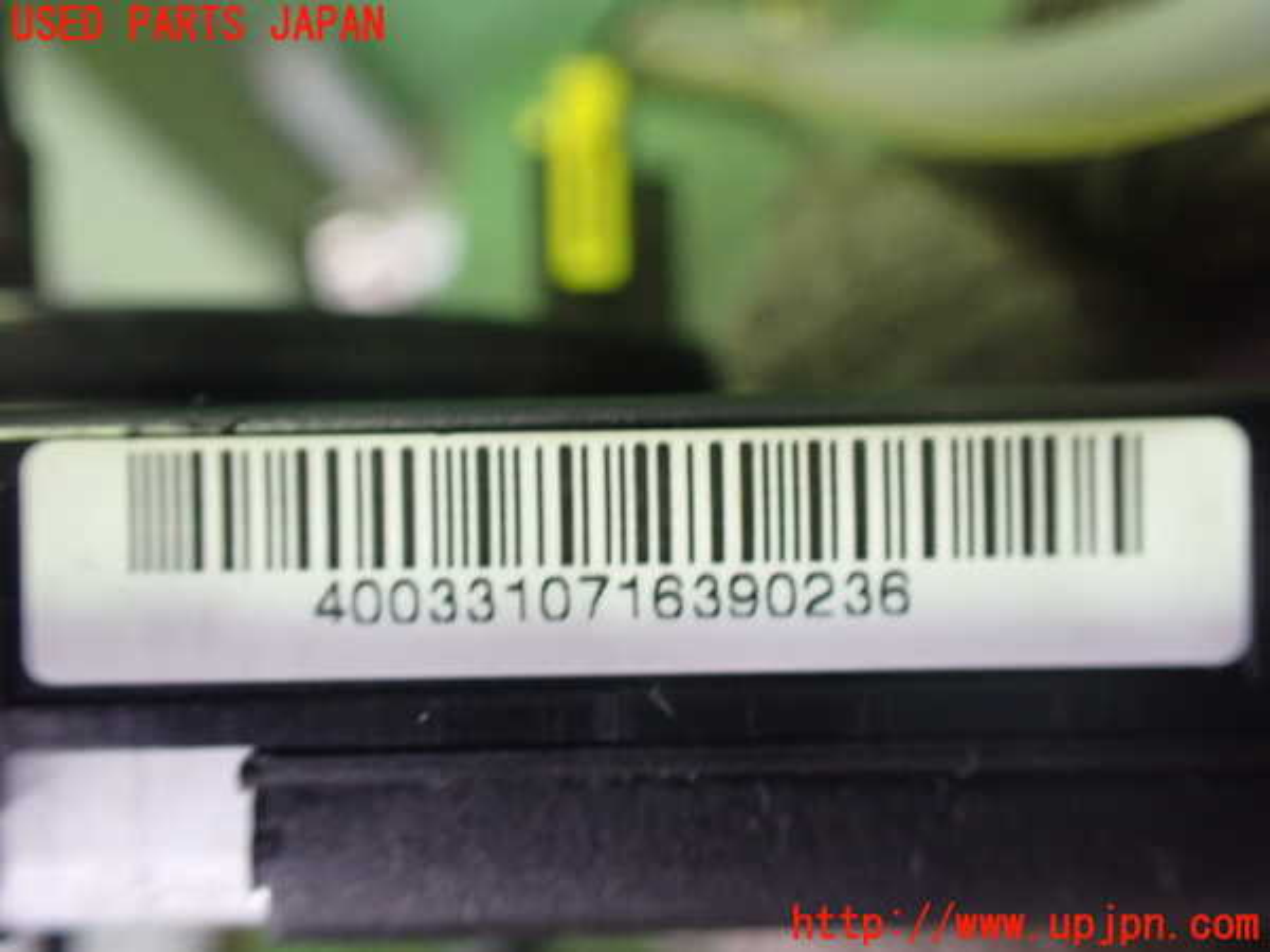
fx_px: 1101
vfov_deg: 46.8
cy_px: 476
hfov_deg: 60.0
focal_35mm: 30
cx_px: 635
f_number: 2.3
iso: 800
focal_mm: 5.4
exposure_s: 1/30
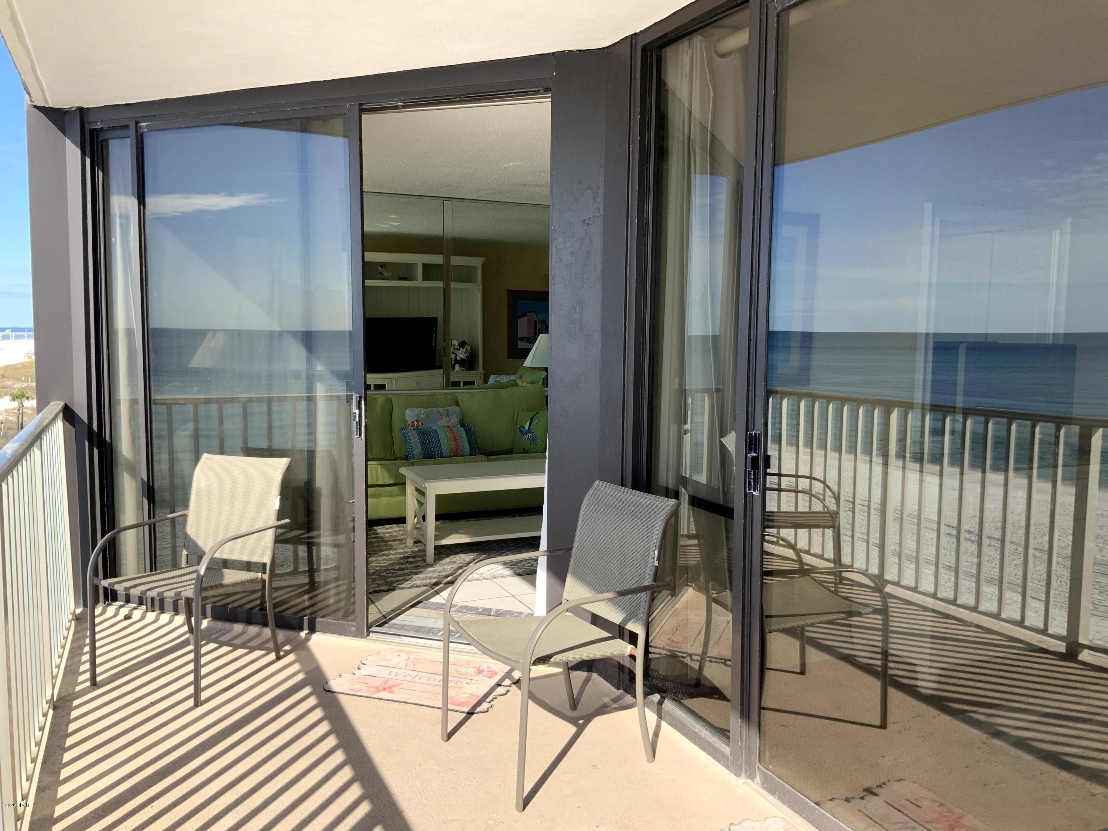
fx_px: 928
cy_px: 416
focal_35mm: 29
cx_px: 554
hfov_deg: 61.7
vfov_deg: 48.2
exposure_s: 1/816
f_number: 1.8
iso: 16
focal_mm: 3
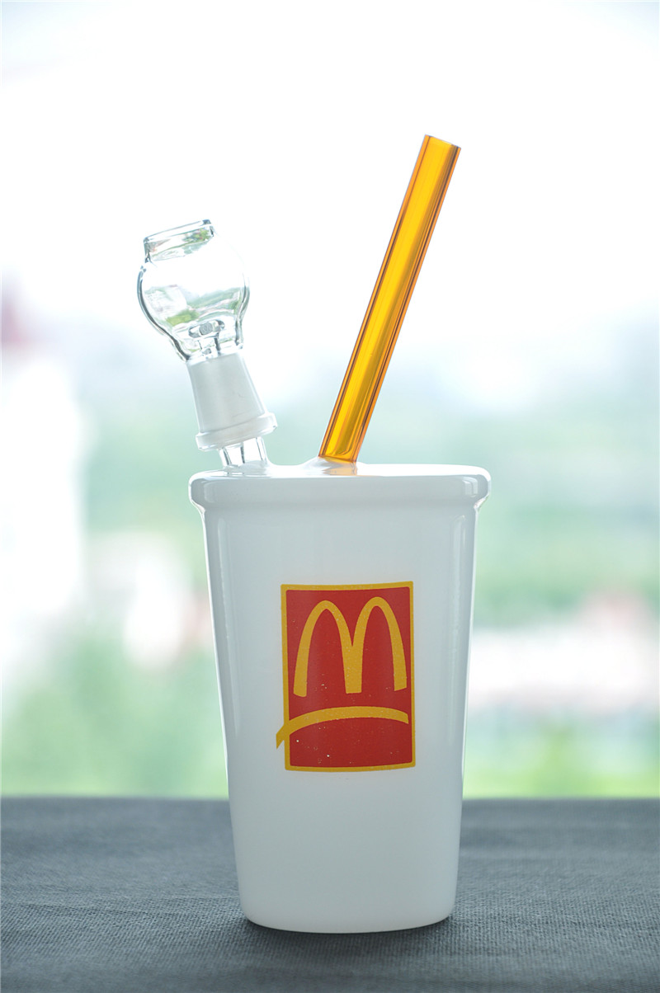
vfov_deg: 13.1
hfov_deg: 8.7
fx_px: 4341
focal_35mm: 158
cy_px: 496
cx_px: 330
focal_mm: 105
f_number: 5.6
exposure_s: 1/100
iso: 200
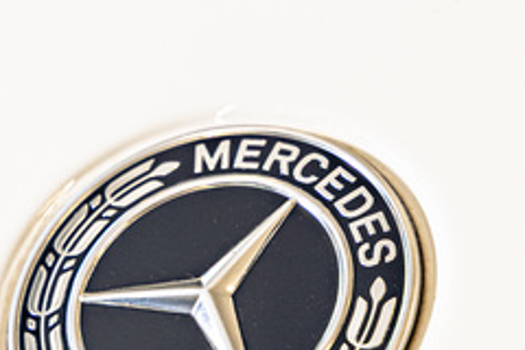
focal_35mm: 320
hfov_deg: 6.4
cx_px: 196
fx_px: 4666
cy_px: 287
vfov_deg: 4.3
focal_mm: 75
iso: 640
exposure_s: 1/160
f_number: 4
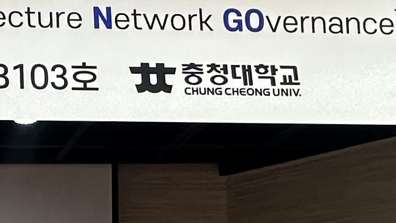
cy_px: 367
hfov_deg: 23.9
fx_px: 830
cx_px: -105
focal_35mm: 79
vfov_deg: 14.0
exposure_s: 1/60
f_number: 2.2
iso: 250
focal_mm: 2.22
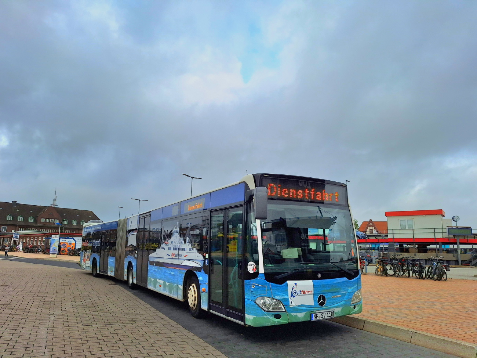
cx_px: 238
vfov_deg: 58.9
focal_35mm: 23
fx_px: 317
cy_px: 179
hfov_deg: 73.9
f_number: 1.8
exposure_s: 1/2000
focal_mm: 5.54
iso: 40
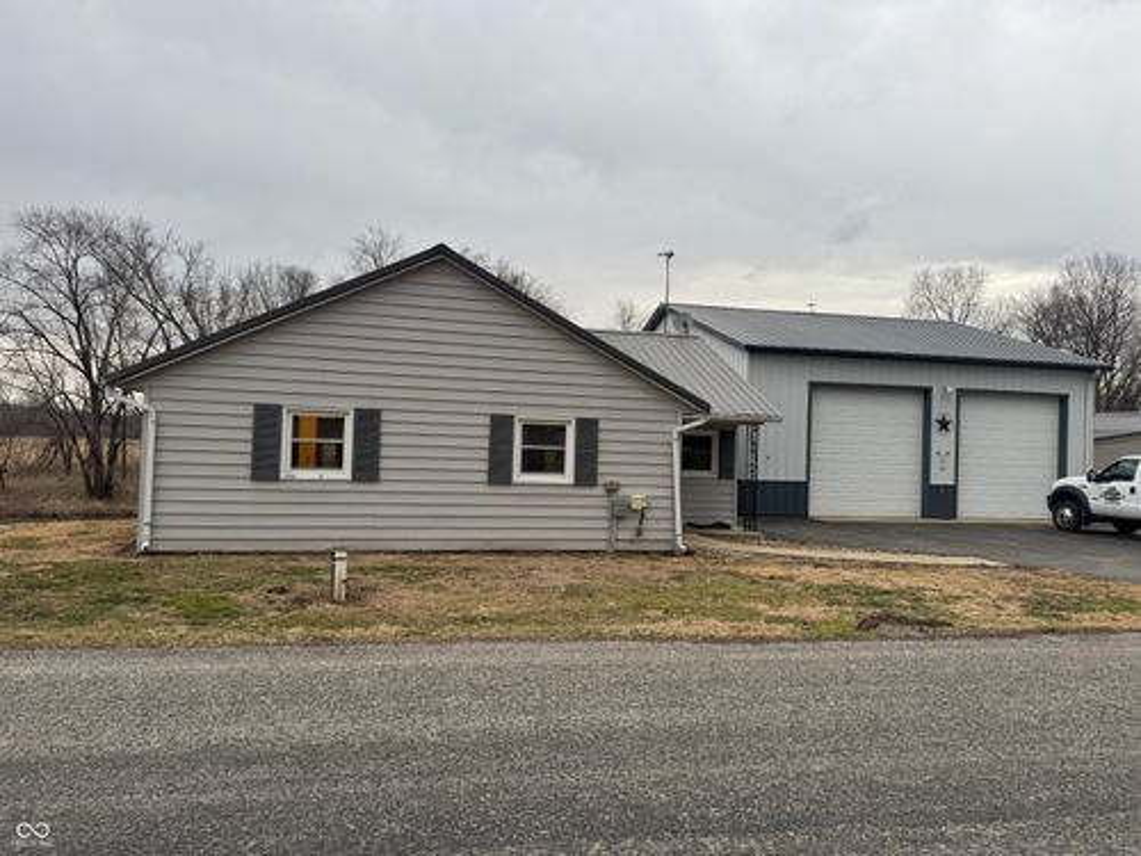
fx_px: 791
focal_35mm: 24
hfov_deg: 71.6
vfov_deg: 56.8
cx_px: 570
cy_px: 428
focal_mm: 6.76
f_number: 1.78
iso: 80
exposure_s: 1/121
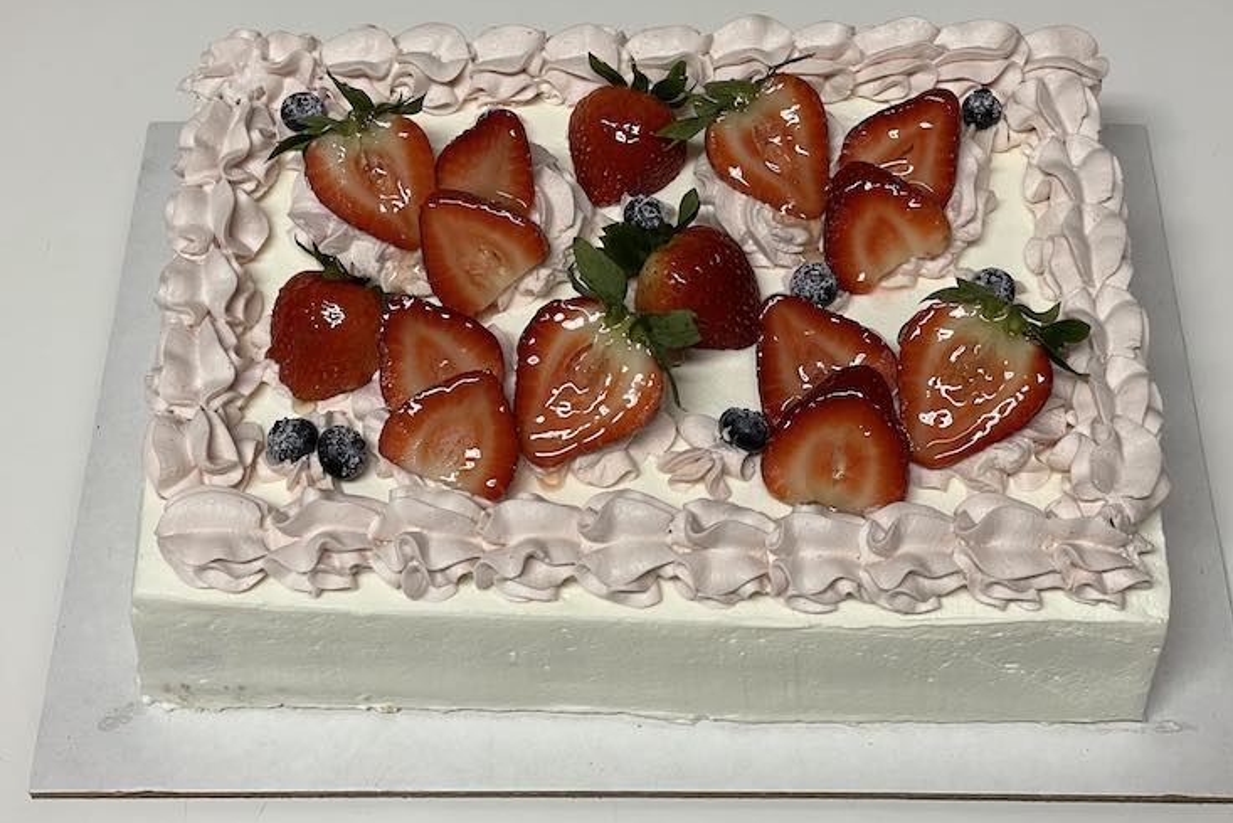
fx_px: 2021
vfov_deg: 23.0
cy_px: 419
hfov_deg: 33.9
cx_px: 644
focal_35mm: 59
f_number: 2
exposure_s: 1/120
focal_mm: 6
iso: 200
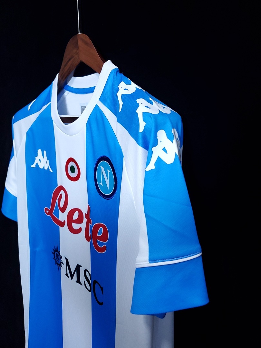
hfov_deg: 53.1
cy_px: 174
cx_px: 130
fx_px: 261
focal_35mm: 26
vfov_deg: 67.3
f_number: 1.5
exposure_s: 1/30
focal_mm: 4.3
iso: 200
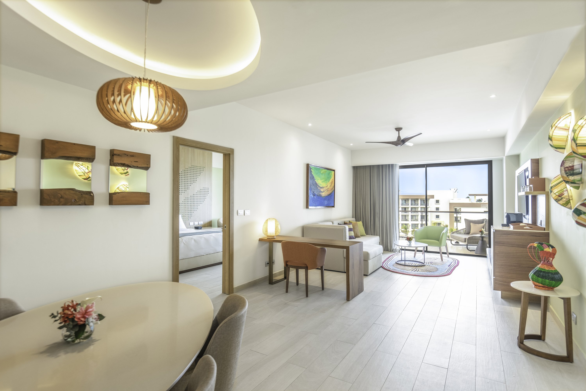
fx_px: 309
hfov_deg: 86.9
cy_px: 196
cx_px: 293
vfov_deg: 64.6
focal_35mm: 19
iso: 500
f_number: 5.6
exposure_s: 1/40
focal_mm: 19
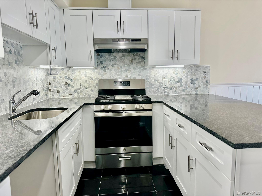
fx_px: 182
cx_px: 131
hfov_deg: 71.6
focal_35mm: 24
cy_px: 98
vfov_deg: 56.8
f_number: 1.78
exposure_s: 1/120
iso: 80
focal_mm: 6.86
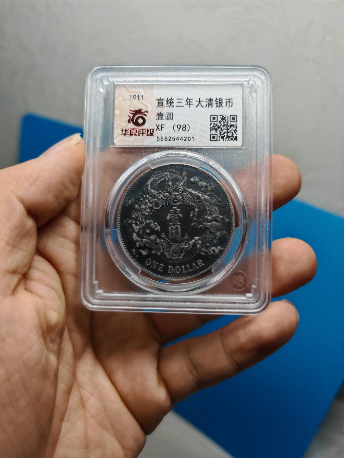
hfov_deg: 51.4
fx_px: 358
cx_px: 172
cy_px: 229
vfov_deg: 65.3
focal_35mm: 27
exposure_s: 1/1000
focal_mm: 7.62
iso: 320
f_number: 1.6
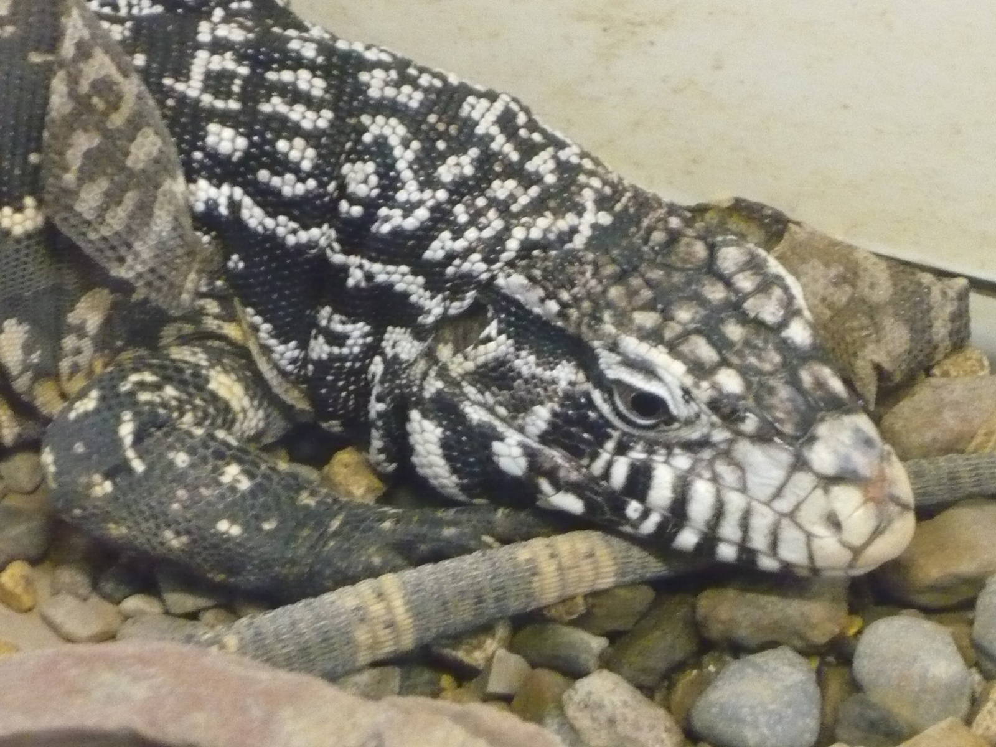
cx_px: 498
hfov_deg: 12.3
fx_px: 4604
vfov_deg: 9.3
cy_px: 374
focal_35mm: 160
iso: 800
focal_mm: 16.5
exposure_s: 1/8
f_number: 5.1
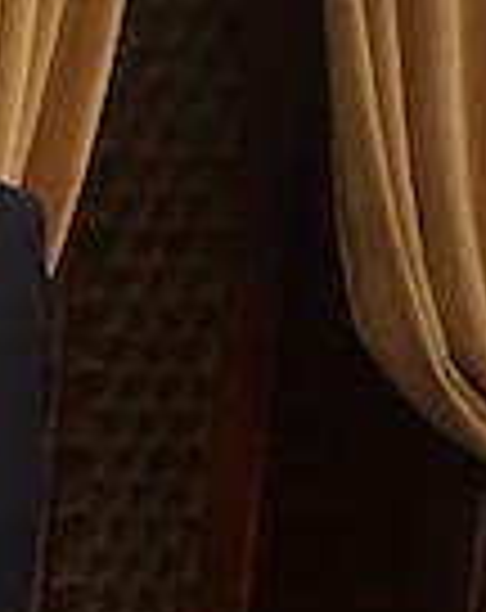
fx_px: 1951
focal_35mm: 108
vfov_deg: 17.7
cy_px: 502
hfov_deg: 10.5
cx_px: -918
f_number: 3.5
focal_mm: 16
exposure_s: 1/80
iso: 3200
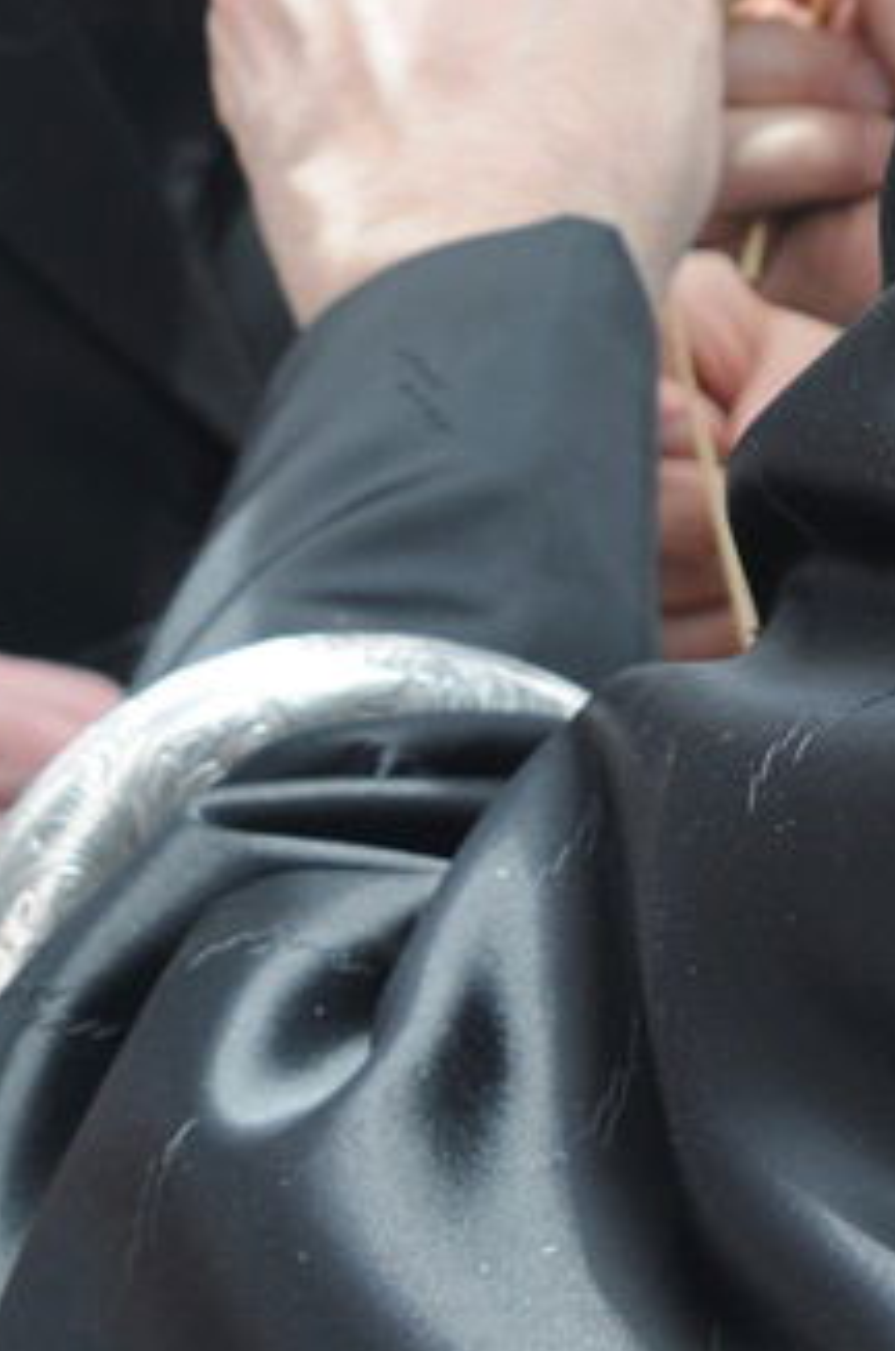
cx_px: 1011
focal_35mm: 132
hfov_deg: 10.2
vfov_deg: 15.0
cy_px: -274
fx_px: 4943
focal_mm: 28
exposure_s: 1/200
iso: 250
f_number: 7.1
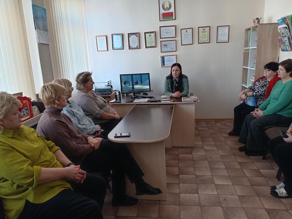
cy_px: 110
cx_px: 146
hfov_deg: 65.3
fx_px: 228
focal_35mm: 27
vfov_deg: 51.4
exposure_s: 1/25
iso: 226
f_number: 1.8
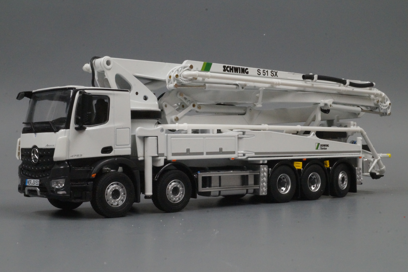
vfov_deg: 25.3
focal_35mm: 54
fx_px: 606
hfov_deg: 37.2
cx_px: 202
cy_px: 137
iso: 3200
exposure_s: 1/13
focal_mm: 35
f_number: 29
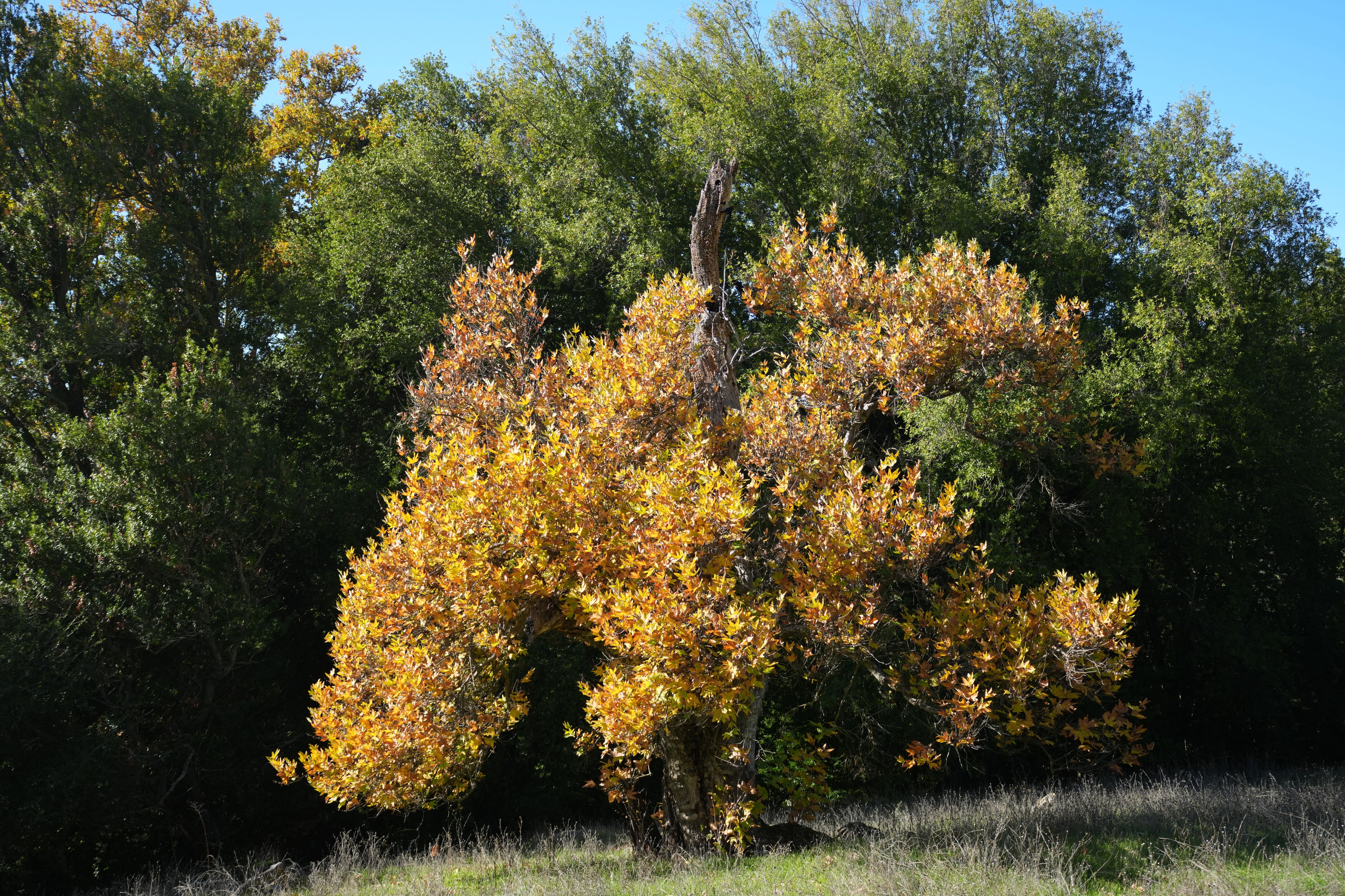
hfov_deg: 48.5
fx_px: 1494
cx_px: 672
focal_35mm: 40
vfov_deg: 33.4
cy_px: 448
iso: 400
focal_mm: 40
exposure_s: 1/1250
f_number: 4.5
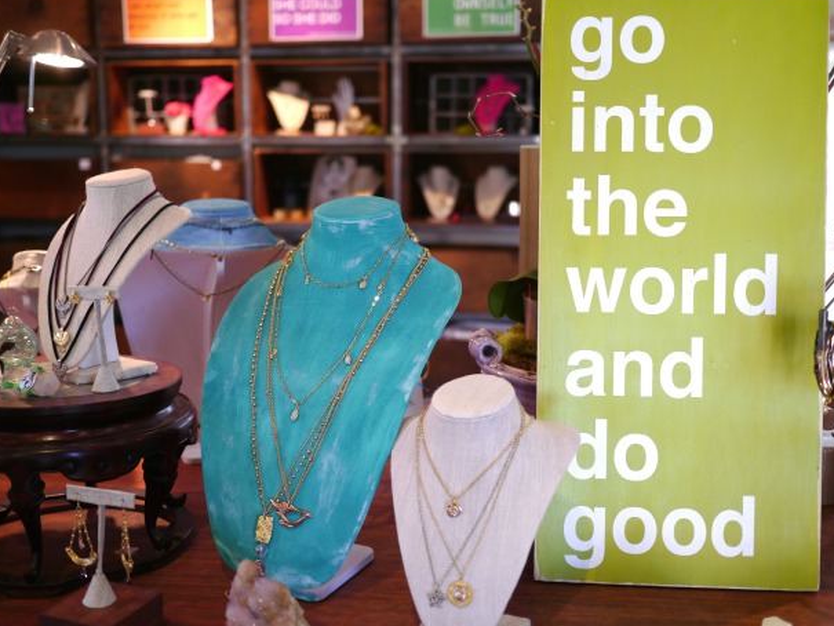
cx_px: 418
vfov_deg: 35.1
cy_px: 307
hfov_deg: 45.8
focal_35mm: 41
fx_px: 988
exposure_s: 1/100
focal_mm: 20
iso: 160
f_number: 1.7
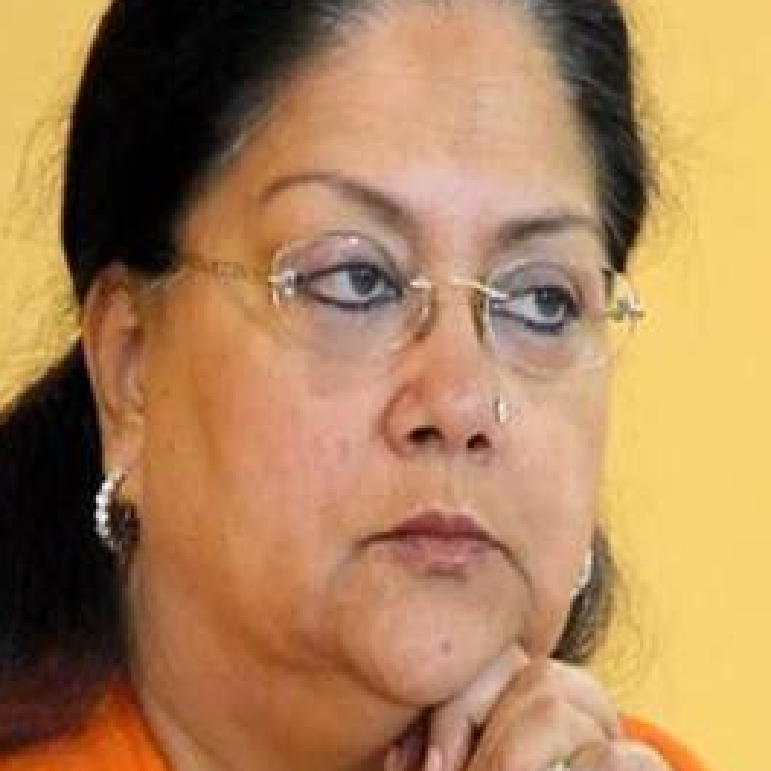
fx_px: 11214
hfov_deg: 3.9
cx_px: 367
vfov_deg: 3.9
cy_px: 460
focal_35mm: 445
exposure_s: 1/80
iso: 4000
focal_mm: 140
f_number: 5.6
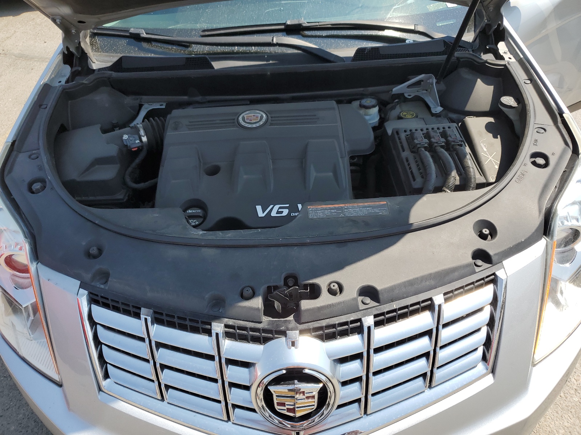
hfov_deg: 67.3
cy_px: 218
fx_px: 436
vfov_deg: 53.1
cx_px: 290
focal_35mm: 26
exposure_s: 1/2000
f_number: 1.5
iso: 50
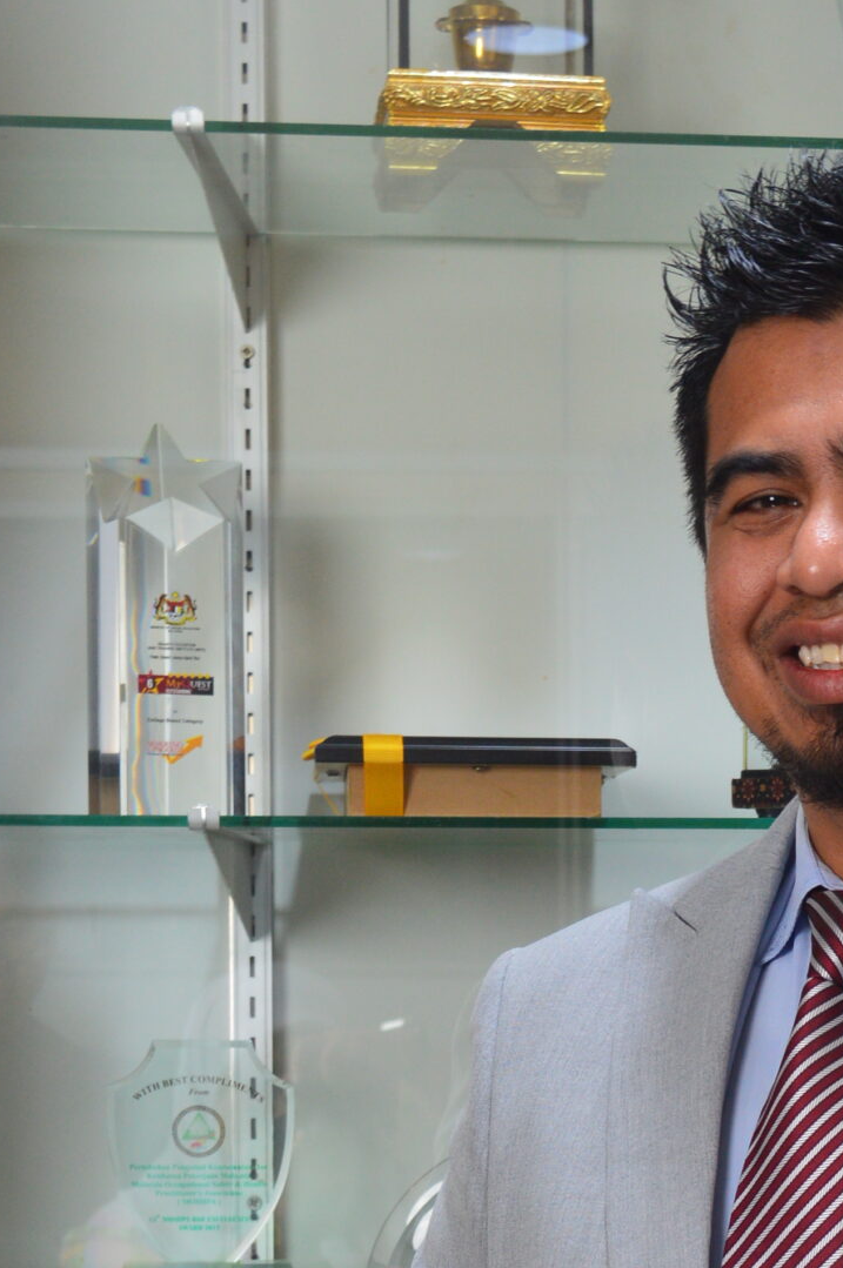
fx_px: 4259
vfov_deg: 16.6
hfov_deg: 11.1
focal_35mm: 121
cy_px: 1212
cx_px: 990
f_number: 6.3
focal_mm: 34
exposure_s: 1/15
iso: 400
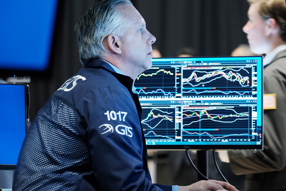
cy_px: 96
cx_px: 143
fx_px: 1954
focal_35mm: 246
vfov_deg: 5.6
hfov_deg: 8.4
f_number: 4.6
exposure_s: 1/20
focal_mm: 164
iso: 3200
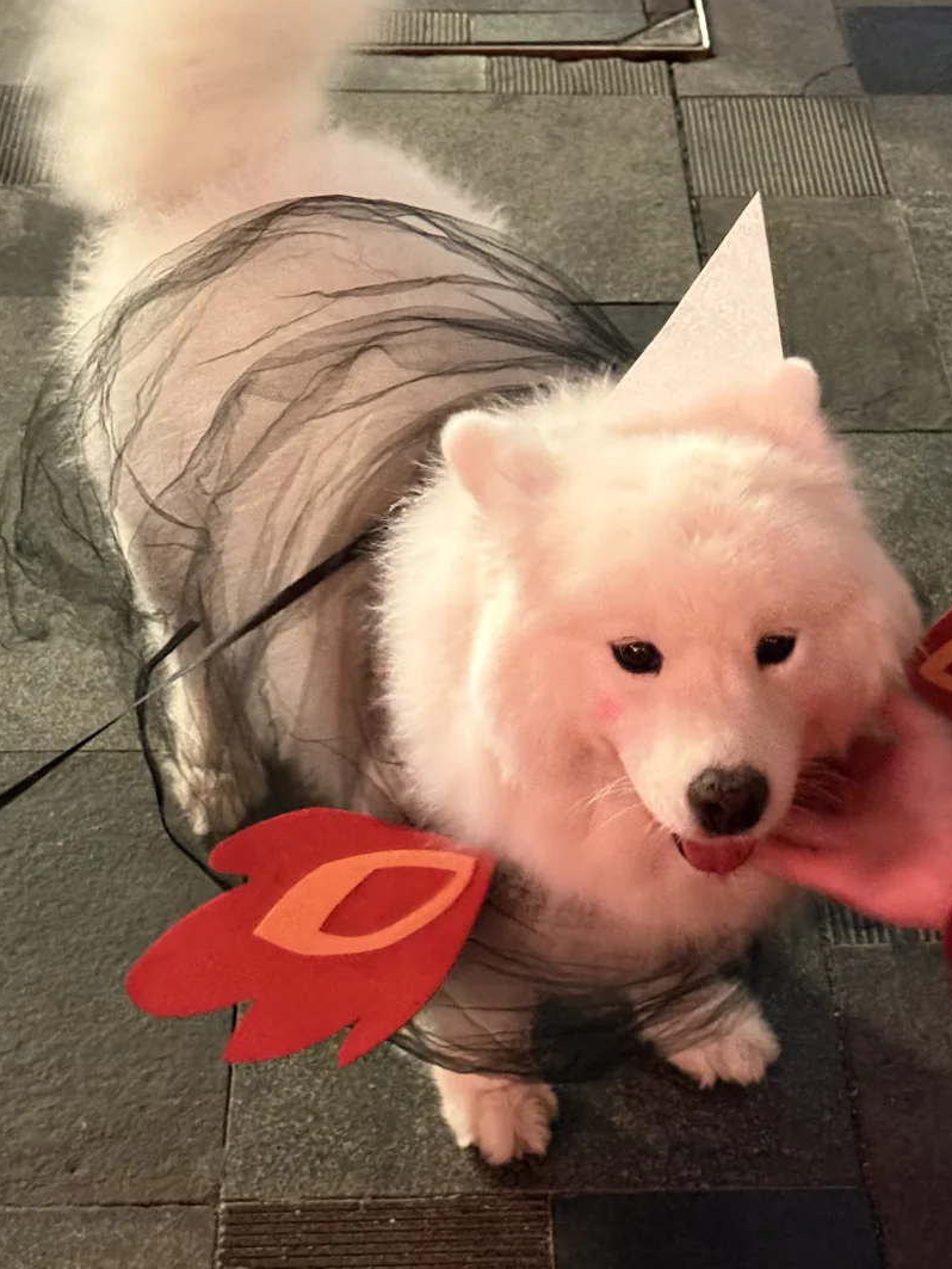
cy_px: 524
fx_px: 2382
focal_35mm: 65
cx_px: 582
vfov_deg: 29.8
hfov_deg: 22.6
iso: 1250
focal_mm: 6.76
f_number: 1.78
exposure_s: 1/17
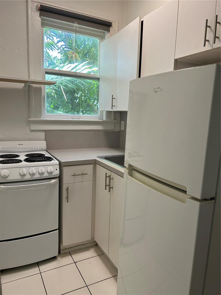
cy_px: 148
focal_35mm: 26
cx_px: 110
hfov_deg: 53.1
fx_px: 221
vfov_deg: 67.3
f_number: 1.5
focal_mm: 5.7
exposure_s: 1/120
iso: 80
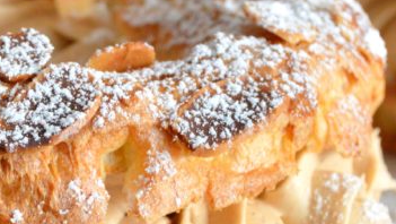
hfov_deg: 10.0
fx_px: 2249
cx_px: 11
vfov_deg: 5.7
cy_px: 165
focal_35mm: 214
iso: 1600
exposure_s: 1/60
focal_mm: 42
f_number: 8
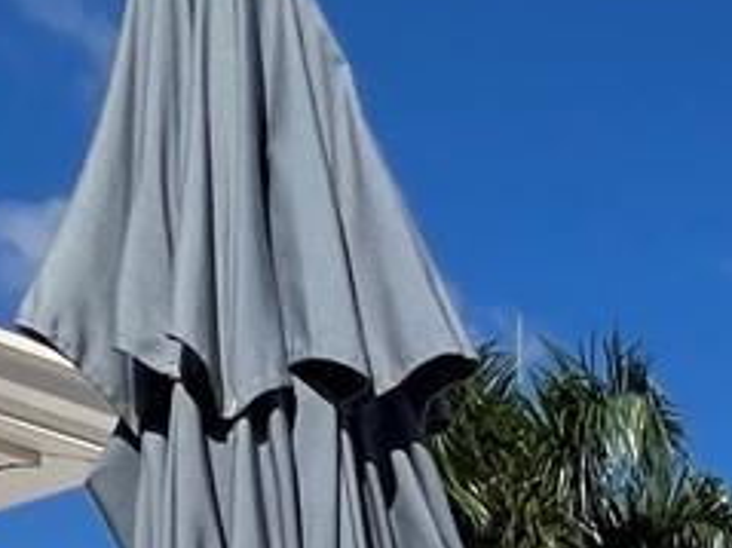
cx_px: 1528
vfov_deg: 12.4
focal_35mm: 87
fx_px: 1839
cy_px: 1408
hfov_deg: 16.3
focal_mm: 1.57
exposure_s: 1/4785
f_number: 1.8
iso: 32
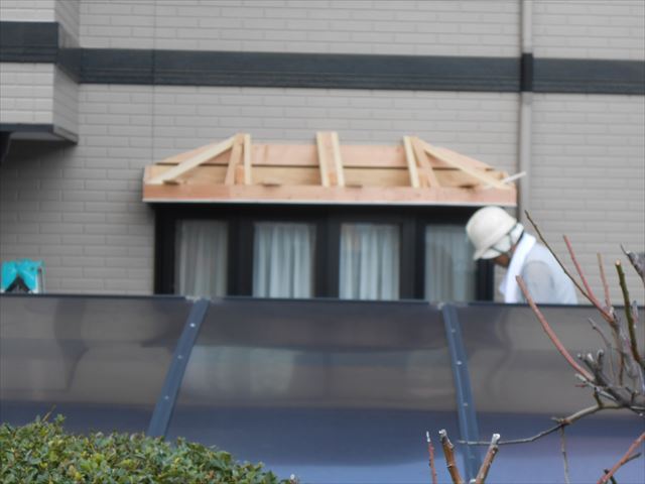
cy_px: 242
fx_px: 1956
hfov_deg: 18.7
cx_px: 322
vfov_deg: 14.1
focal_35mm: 105
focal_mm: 18.7
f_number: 5
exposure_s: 1/100
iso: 80
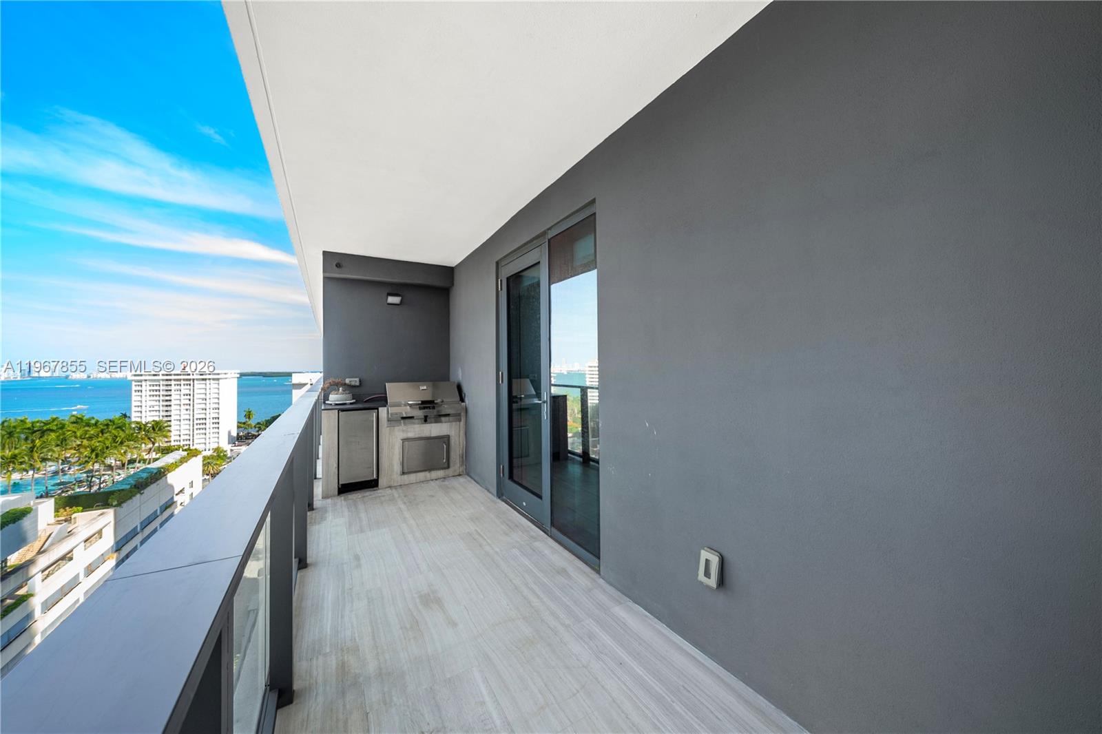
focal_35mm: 12
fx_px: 367
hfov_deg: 112.6
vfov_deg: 90.0
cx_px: 551
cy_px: 367
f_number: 8
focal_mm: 12
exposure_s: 1/100
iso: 320
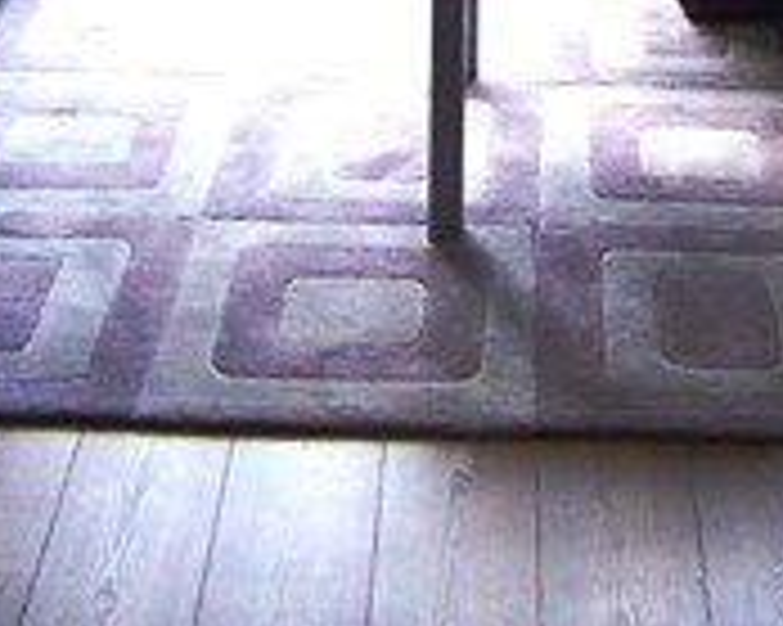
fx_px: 2386
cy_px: -464
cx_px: 585
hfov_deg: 18.5
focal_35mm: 103
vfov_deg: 13.5
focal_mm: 3.8
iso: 64
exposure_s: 1/160
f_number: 2.8
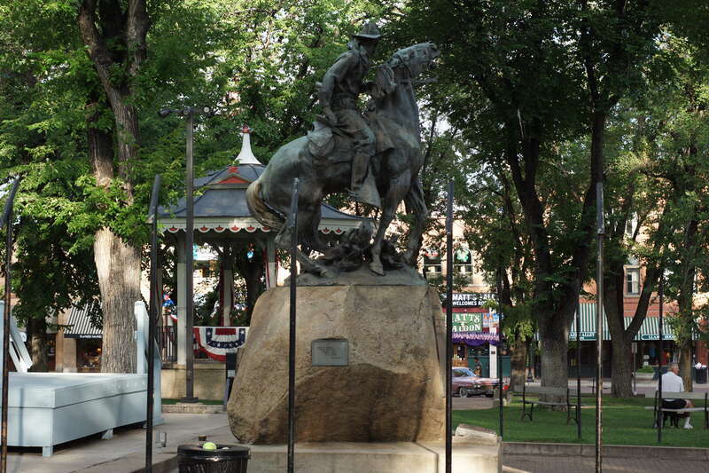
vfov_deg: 18.2
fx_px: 1477
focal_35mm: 75
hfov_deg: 27.0
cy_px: 236
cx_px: 354
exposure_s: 1/100
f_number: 4.5
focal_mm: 50
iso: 100
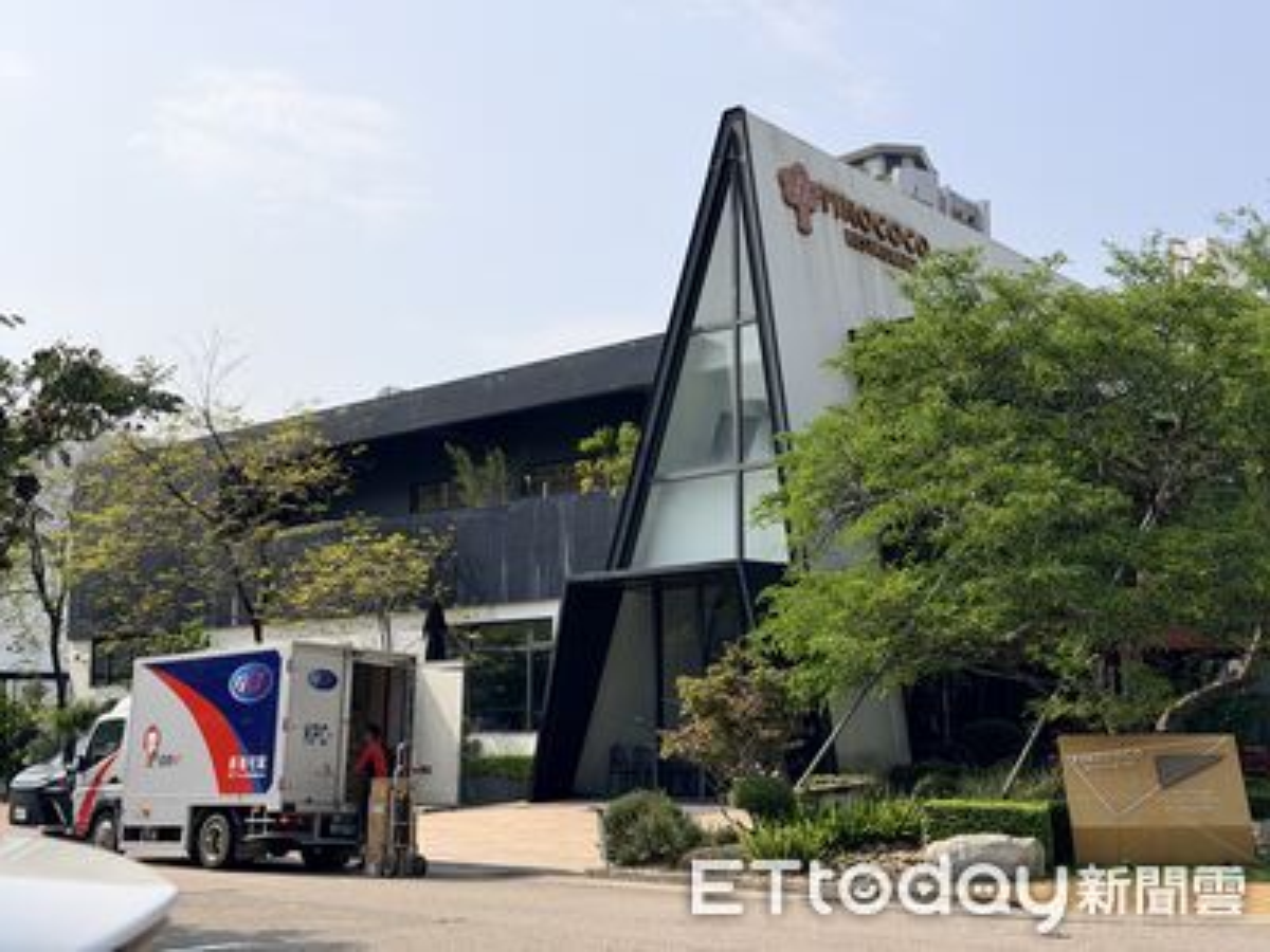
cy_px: 476
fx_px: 1761
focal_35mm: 48
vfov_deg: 30.3
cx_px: 635
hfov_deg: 39.7
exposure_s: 1/7143
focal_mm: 6.76
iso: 80
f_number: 1.78
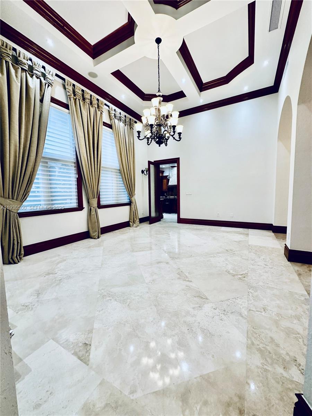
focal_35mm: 14
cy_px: 208
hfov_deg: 85.7
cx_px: 156
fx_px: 168
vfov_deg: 102.1
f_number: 2.2
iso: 250
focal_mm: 2.22
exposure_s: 1/120
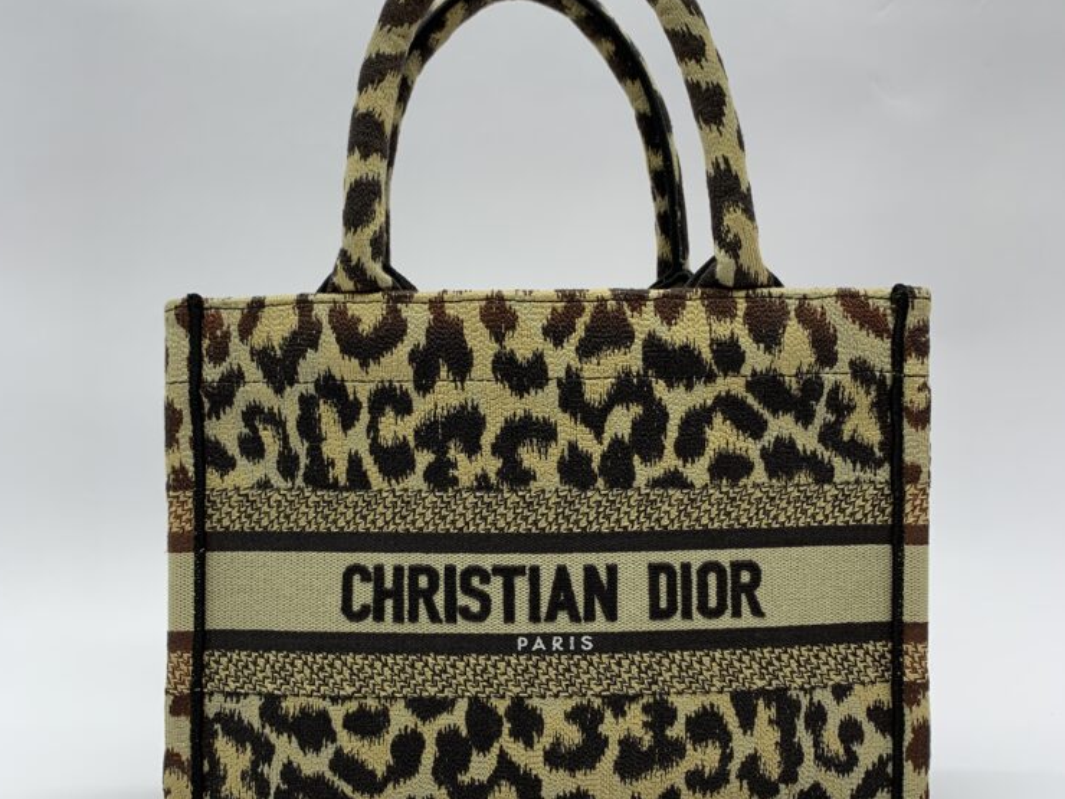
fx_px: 1108
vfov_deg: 39.5
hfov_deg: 51.4
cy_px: 478
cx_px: 532
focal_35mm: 36
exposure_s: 1/100
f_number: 1.8
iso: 32
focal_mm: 4.25
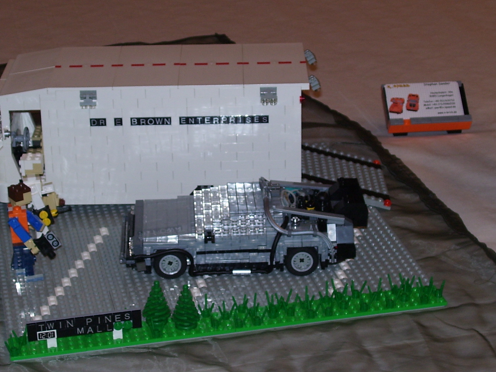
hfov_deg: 20.6
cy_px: 165
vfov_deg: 15.6
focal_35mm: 95
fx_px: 1361
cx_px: 197
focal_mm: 11.6
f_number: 4
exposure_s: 1/90
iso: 80
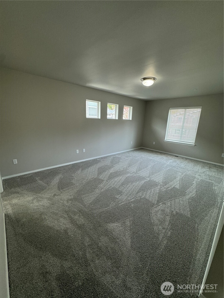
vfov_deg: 102.1
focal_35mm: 14
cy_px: 149
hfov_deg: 85.7
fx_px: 121
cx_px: 112
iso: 160
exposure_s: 1/120
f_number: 2.2
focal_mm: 2.22
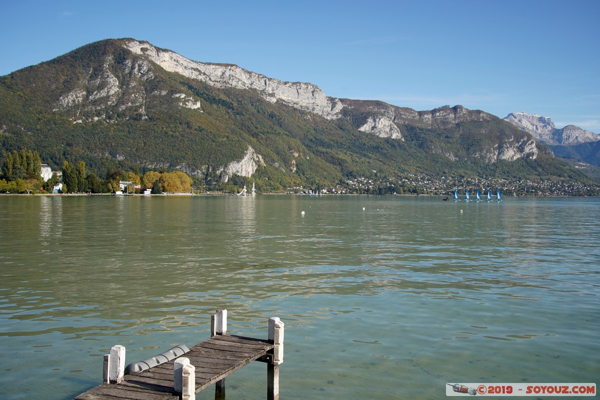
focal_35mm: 35
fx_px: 583
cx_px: 300
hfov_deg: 54.4
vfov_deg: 37.9
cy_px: 200
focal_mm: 35
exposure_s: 1/250
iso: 100
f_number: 8
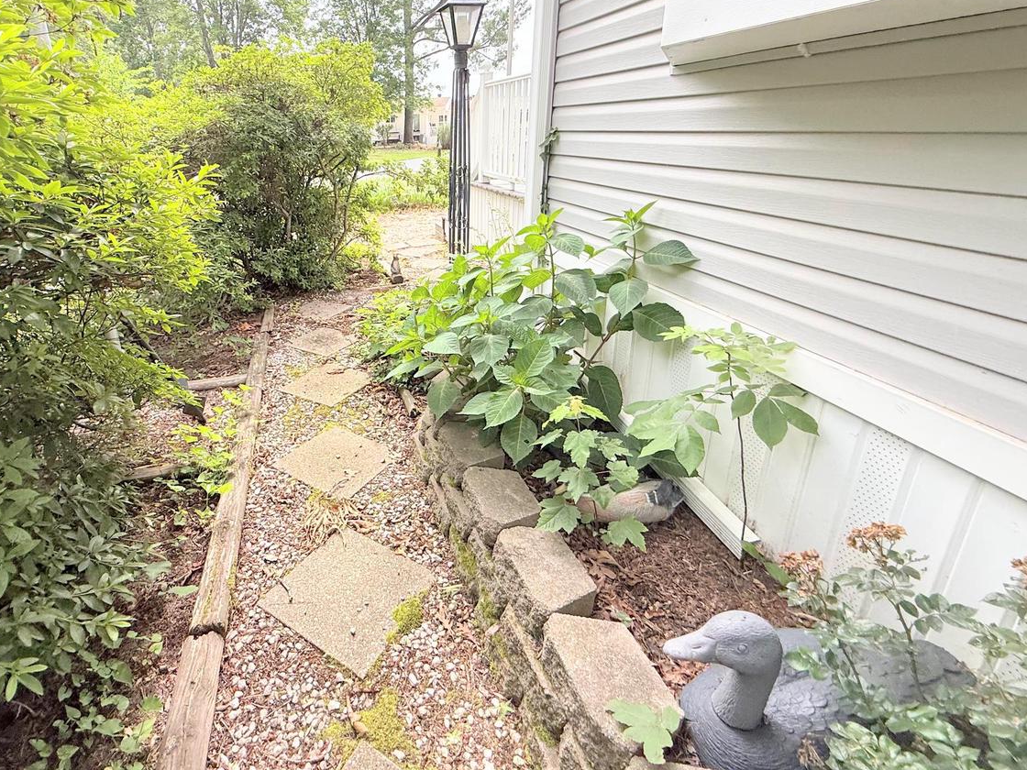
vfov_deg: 70.9
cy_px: 313
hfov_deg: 86.4
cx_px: 398
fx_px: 534
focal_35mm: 18
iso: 50
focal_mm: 2.22
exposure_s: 1/229
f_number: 2.2
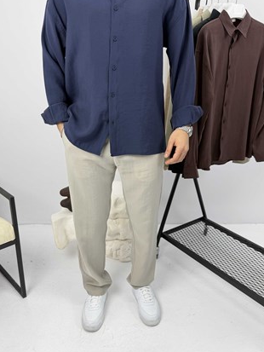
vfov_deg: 58.3
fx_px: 315
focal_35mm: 31
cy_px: 175
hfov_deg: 45.5
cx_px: 126
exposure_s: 1/118
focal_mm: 6.76
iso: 100
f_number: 1.78
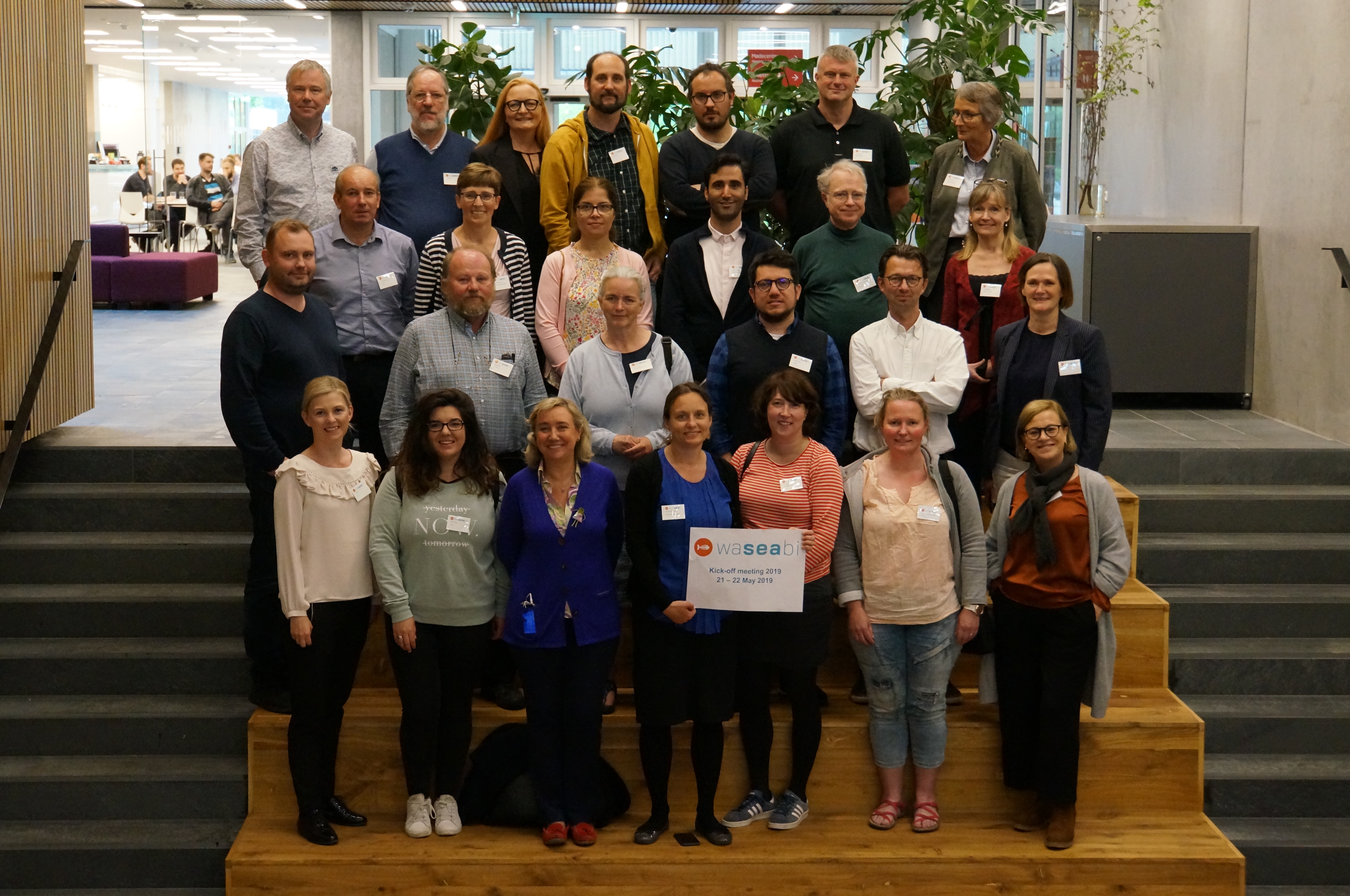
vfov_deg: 22.8
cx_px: 675
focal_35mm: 59
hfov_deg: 33.8
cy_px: 448
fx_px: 2225
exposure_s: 1/100
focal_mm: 39.6
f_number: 5
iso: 3200
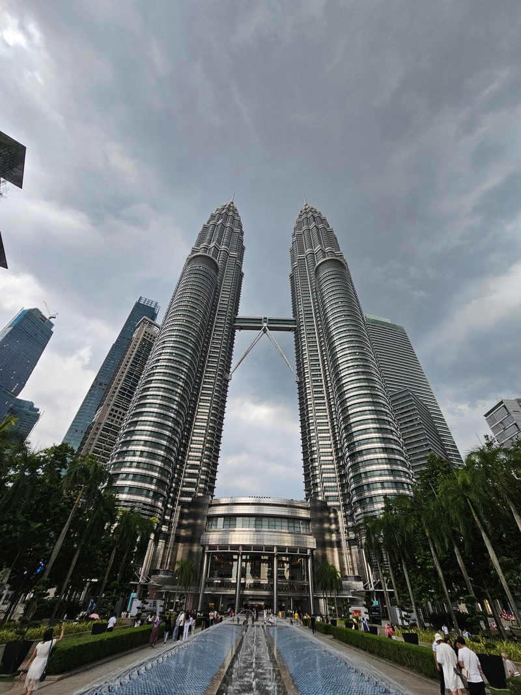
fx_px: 261
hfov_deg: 89.9
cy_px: 348
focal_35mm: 13
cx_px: 260
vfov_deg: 106.2
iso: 50
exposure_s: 1/120
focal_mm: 2.2
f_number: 2.2
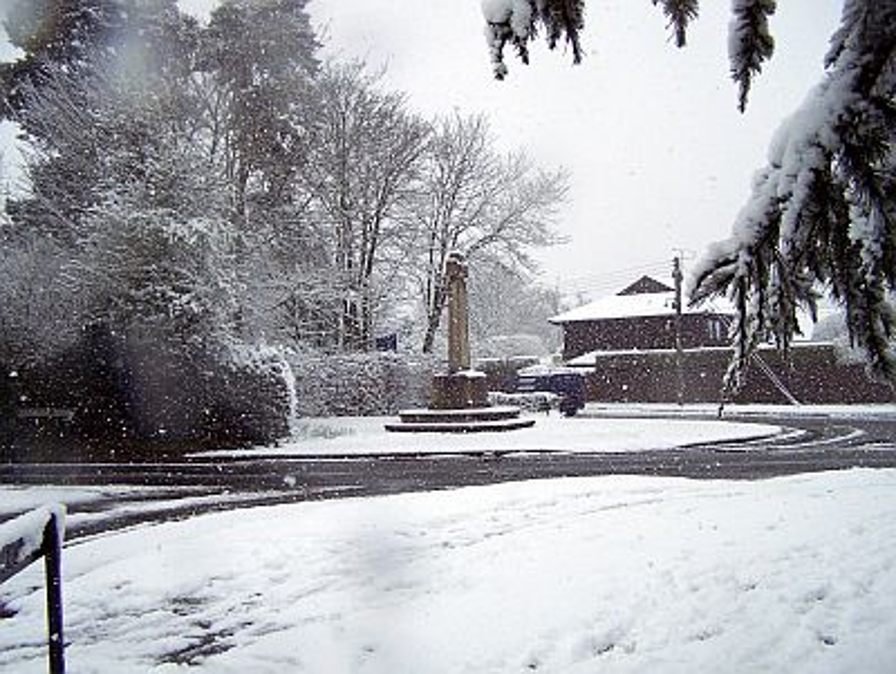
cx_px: 448
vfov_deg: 37.8
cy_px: 337
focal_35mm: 38
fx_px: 985
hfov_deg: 48.9
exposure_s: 1/500
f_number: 2.8
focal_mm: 6.3
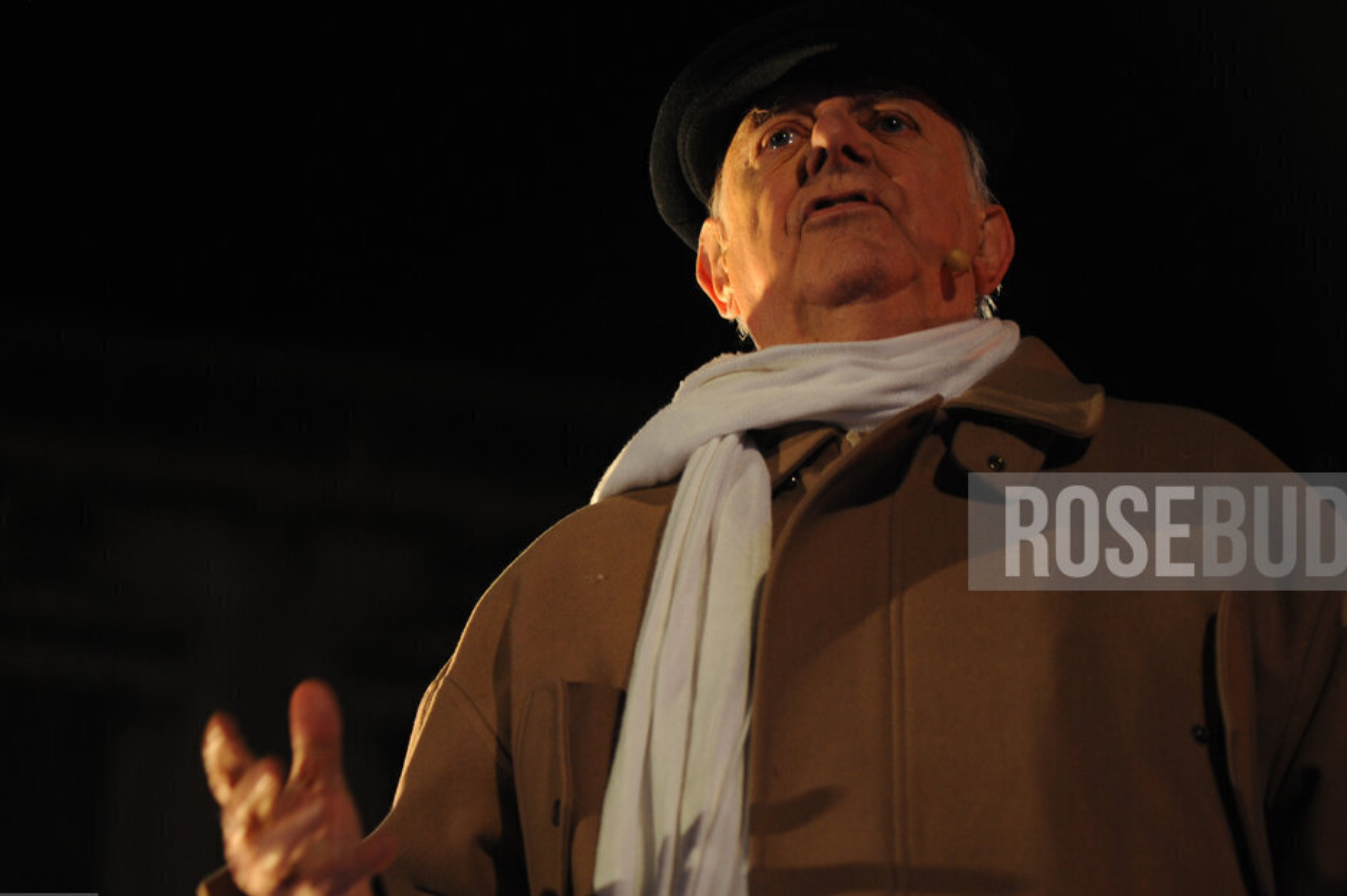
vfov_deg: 11.6
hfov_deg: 17.4
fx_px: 4412
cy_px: 445
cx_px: 650
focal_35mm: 118
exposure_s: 1/125
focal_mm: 102
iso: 1600
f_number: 4
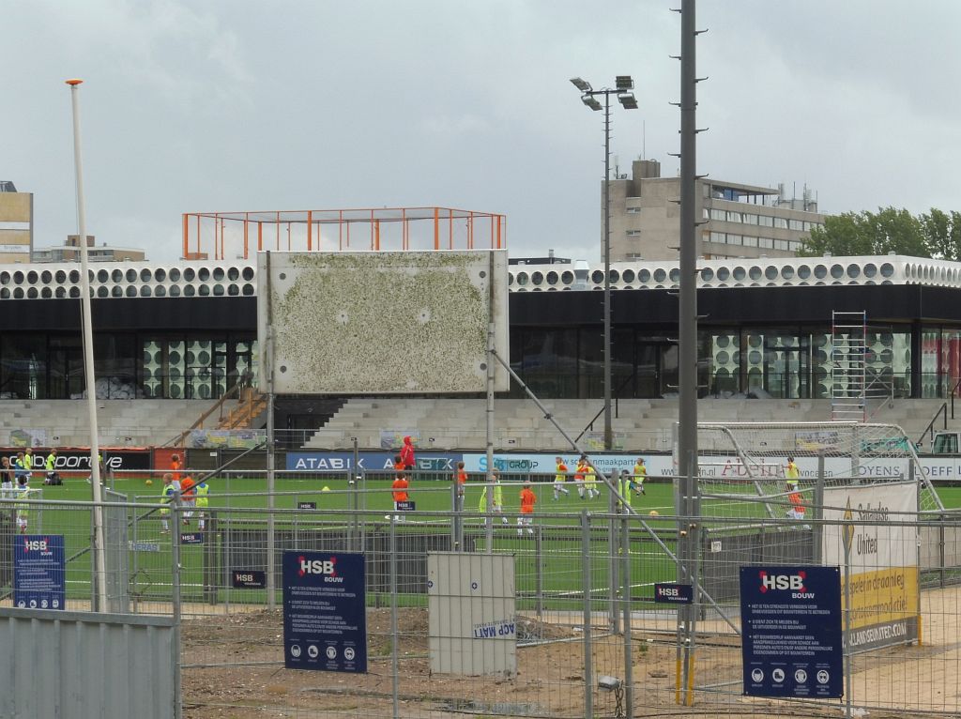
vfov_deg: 11.5
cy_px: 360
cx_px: 480
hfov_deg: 15.3
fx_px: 3578
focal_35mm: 129
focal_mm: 23.1
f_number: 7.1
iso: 100
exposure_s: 1/200
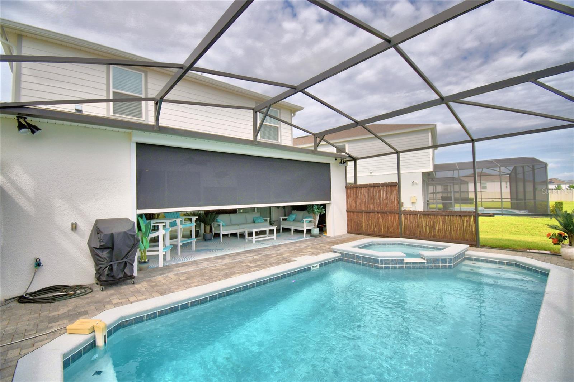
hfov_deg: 100.4
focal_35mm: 15
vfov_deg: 77.3
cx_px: 287
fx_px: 239
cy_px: 191
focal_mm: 10
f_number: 4.5
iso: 100
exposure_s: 1/800
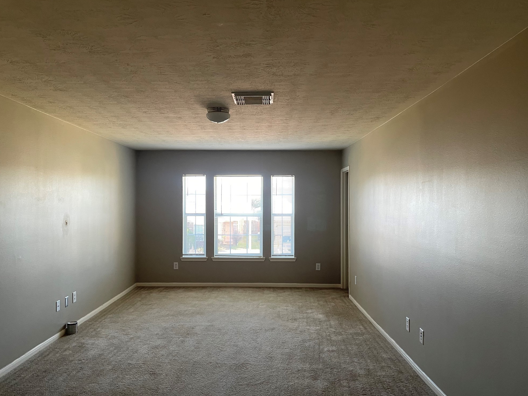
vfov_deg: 51.3
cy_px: 203
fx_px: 412
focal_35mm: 27
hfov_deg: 65.3
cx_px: 254
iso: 125
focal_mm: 4.2
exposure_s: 1/71
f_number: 1.6
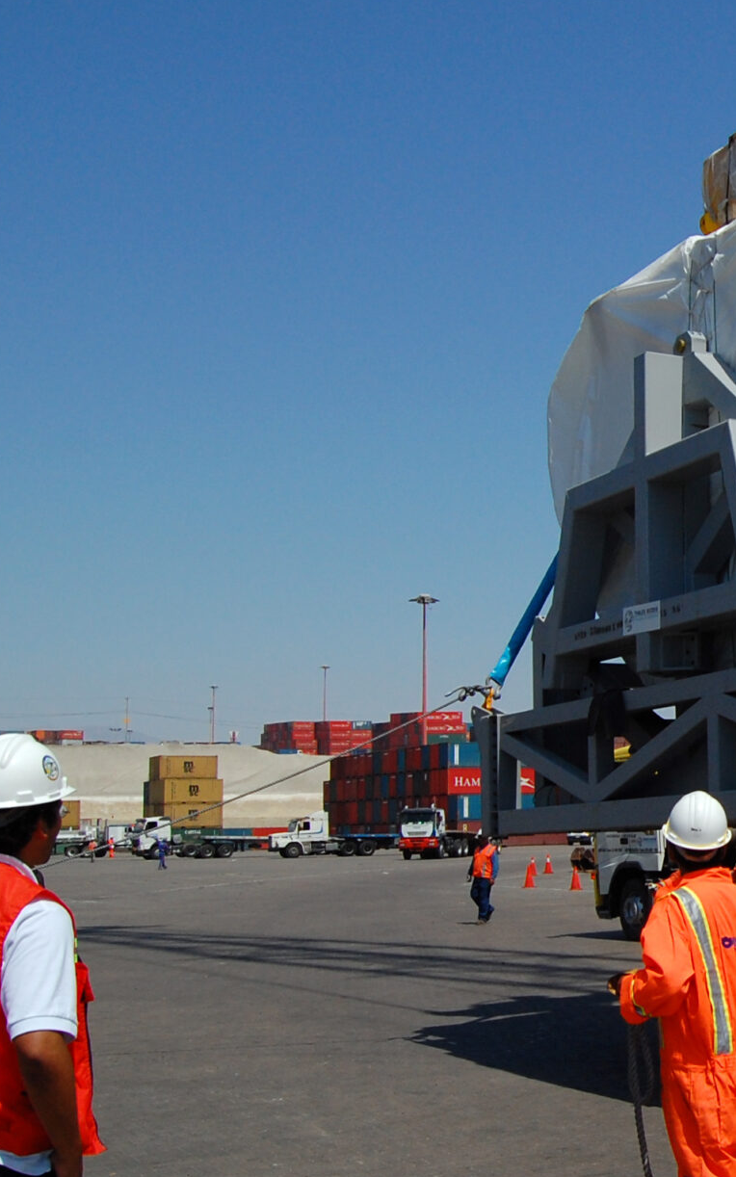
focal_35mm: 54
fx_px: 1733
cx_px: 964
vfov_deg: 37.5
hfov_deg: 21.6
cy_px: 616
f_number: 8
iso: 400
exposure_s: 1/2000
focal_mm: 18
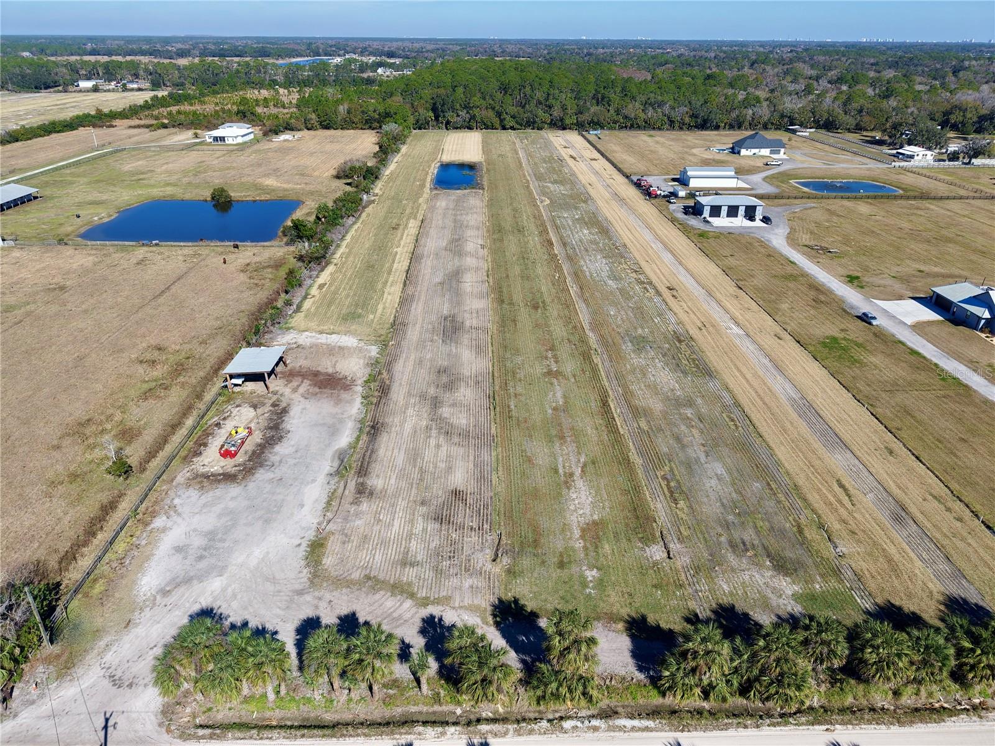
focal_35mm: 24
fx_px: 690
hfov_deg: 71.6
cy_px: 373
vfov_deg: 56.8
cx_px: 498
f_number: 1.8
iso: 100
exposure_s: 1/3200
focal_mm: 8.67
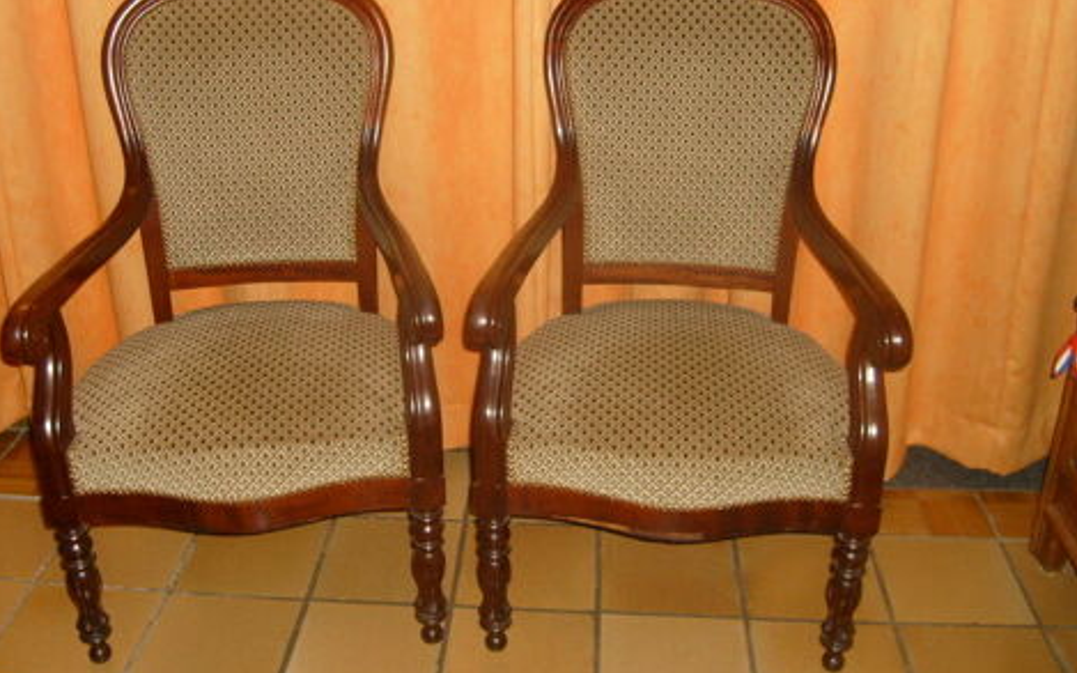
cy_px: 266
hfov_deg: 51.5
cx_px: 528
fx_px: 1115
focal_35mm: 38
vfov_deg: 33.5
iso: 100
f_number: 2.8
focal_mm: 5.8
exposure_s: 1/45
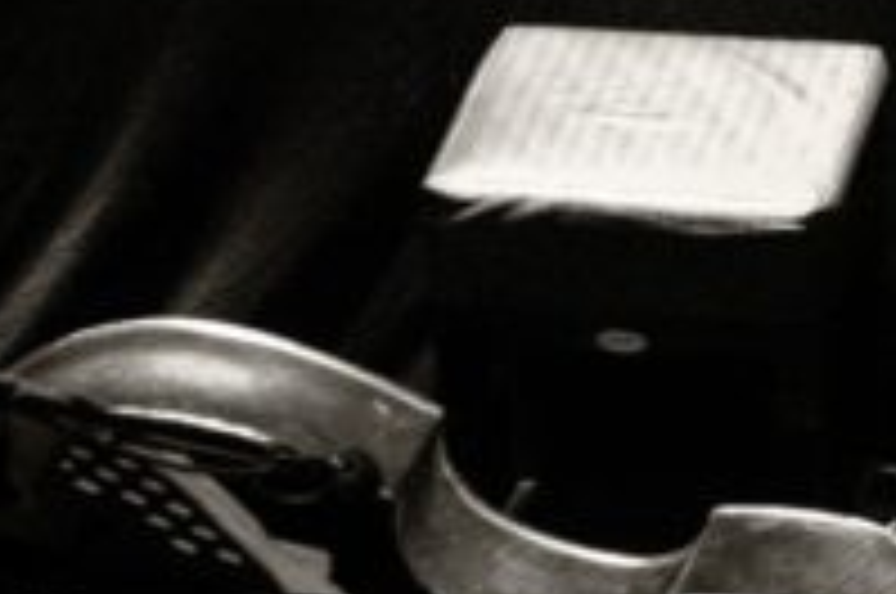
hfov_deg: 5.4
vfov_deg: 3.6
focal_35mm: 384
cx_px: 1103
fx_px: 9542
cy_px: 464
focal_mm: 102
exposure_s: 1/60
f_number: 5.6
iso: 1600
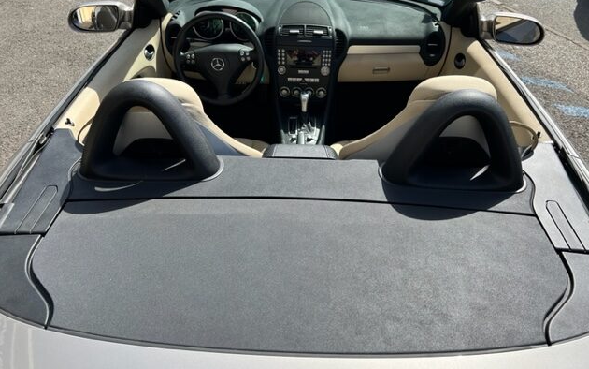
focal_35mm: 28
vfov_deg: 44.5
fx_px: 450
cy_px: 167
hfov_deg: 66.5
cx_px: 297
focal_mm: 5.7
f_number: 1.5
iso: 50
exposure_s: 1/2083
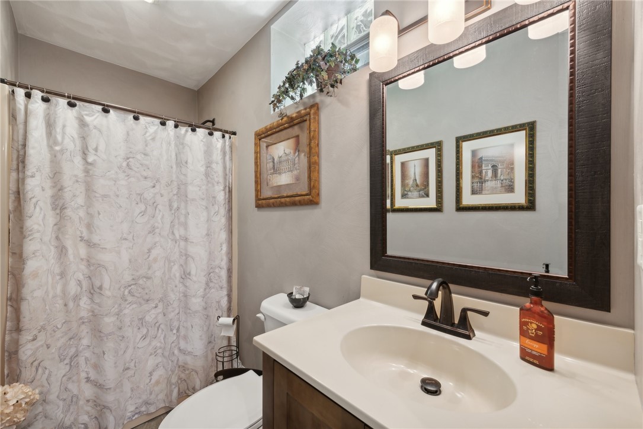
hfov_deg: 104.2
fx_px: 250
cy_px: 214
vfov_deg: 81.2
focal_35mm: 14
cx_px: 322
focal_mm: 14
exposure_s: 1/2
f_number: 11
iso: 50
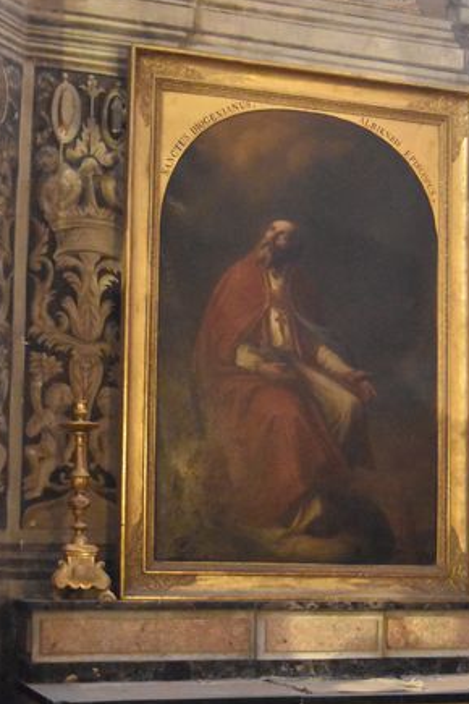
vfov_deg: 26.9
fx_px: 1462
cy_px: 471
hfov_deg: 18.2
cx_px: 315
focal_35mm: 75
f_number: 4.2
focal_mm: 31
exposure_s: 1/40
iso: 12800
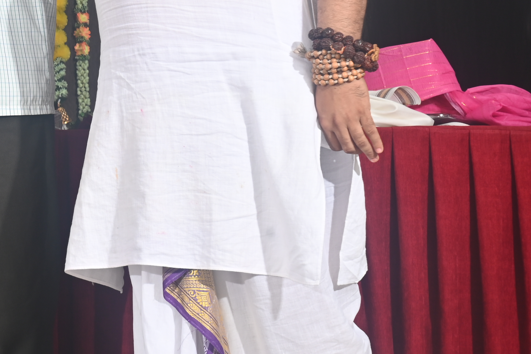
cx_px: -178
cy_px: -51
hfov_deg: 14.1
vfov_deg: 9.7
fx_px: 2050
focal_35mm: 139
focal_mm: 52
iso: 160
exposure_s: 1/100
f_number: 10
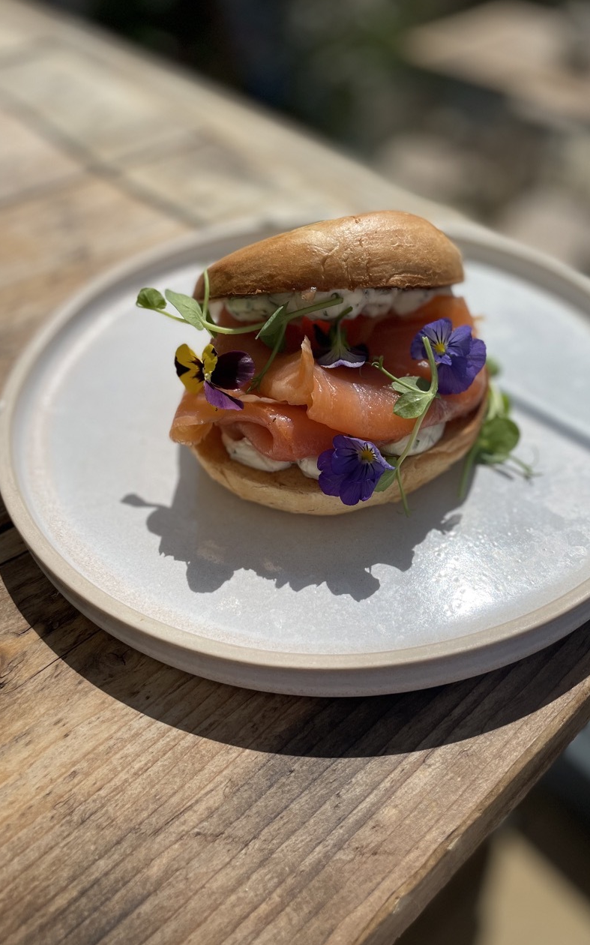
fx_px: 721
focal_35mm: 28
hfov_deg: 44.3
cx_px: 356
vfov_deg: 66.5
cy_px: 472
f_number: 1.6
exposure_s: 1/14925
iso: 50
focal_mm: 4.2
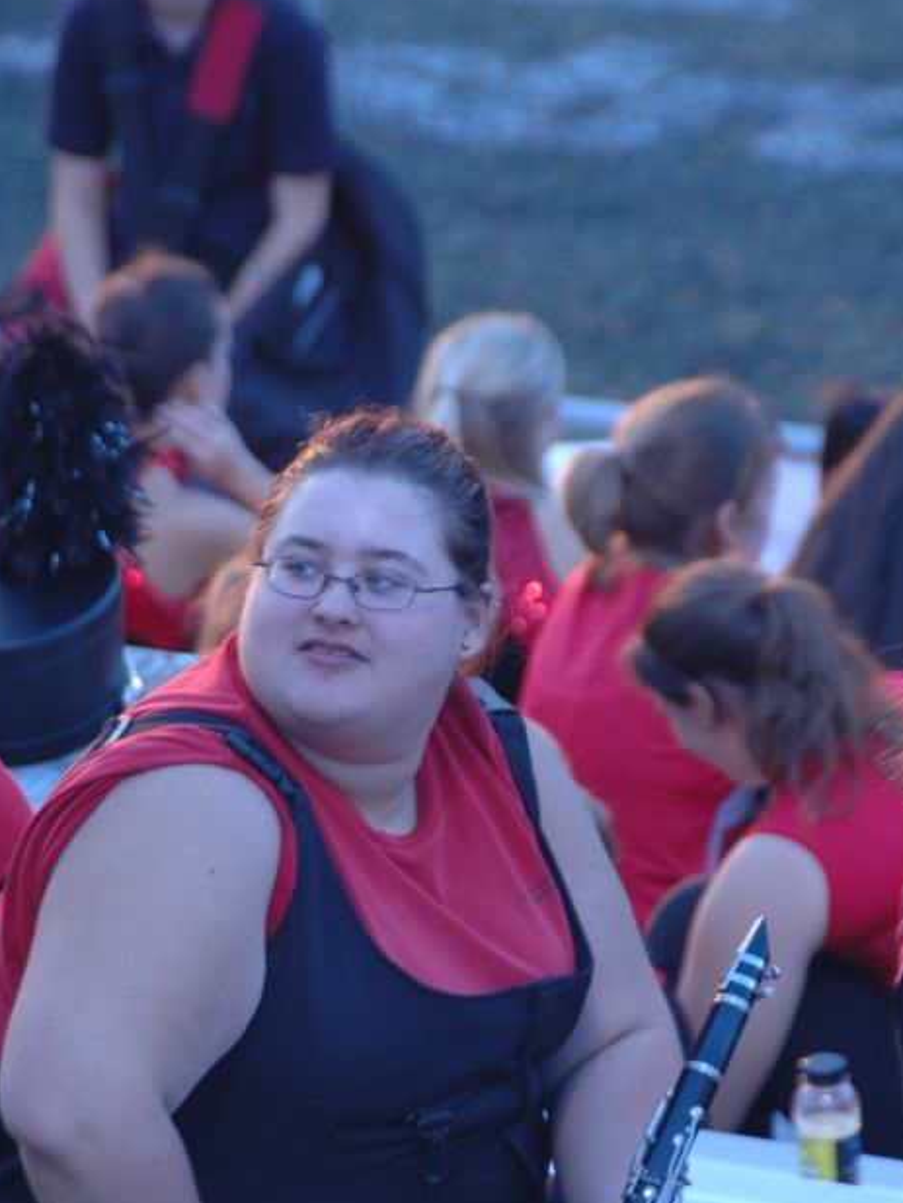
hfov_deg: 3.1
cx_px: 425
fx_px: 16620
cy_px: 749
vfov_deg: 4.1
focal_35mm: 478
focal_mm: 200
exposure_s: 1/60
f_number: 5.6
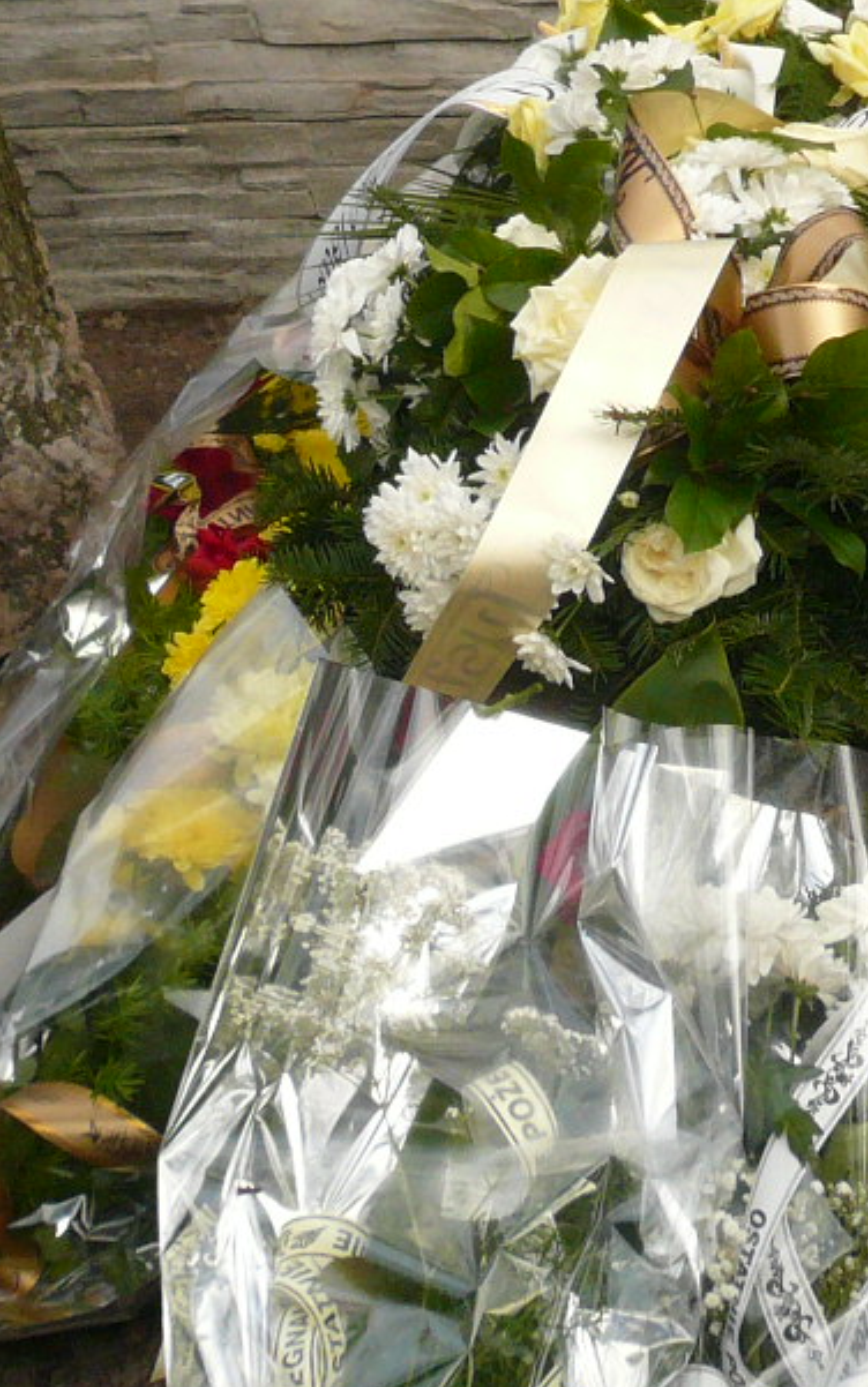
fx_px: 2988
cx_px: 1032
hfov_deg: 15.9
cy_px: 219
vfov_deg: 25.6
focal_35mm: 79
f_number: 2.8
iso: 100
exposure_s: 1/200
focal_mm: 4.6
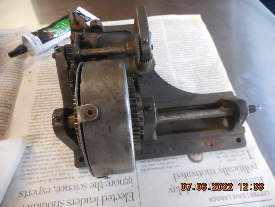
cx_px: 138
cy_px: 104
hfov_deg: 69.4
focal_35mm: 25
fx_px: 199
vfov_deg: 54.9
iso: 1600
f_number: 3.7
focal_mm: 4.5
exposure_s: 1/80
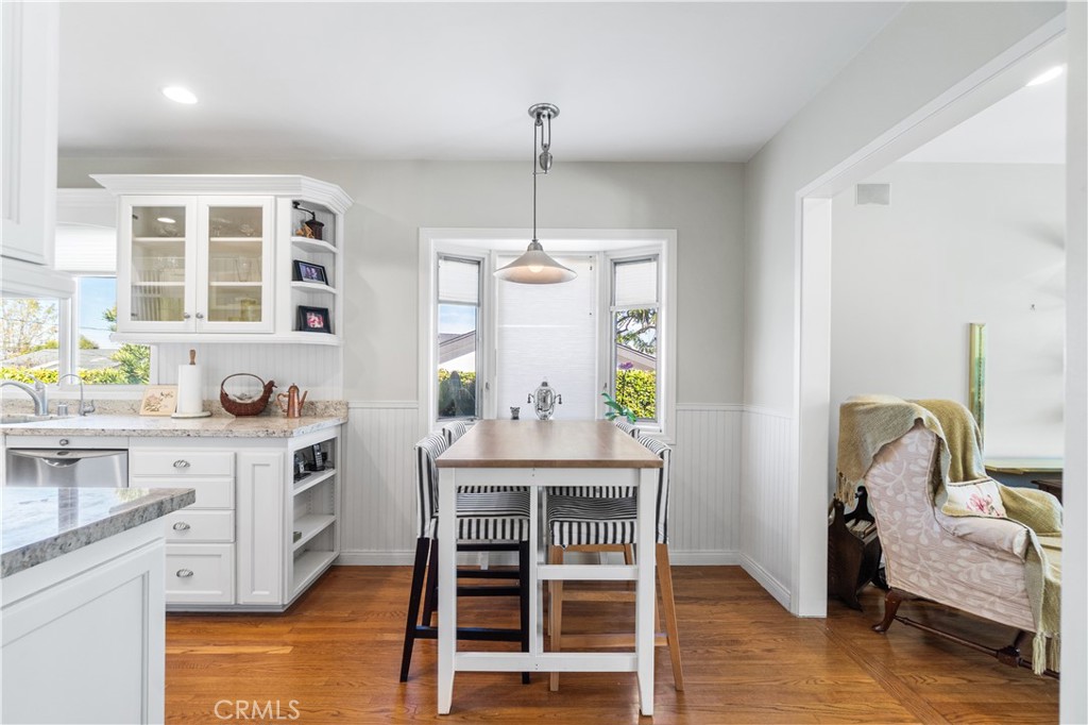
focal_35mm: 15
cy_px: 362
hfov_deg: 100.4
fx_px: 453
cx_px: 544
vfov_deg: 77.3
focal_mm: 10
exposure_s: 1/6
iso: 320
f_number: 7.1
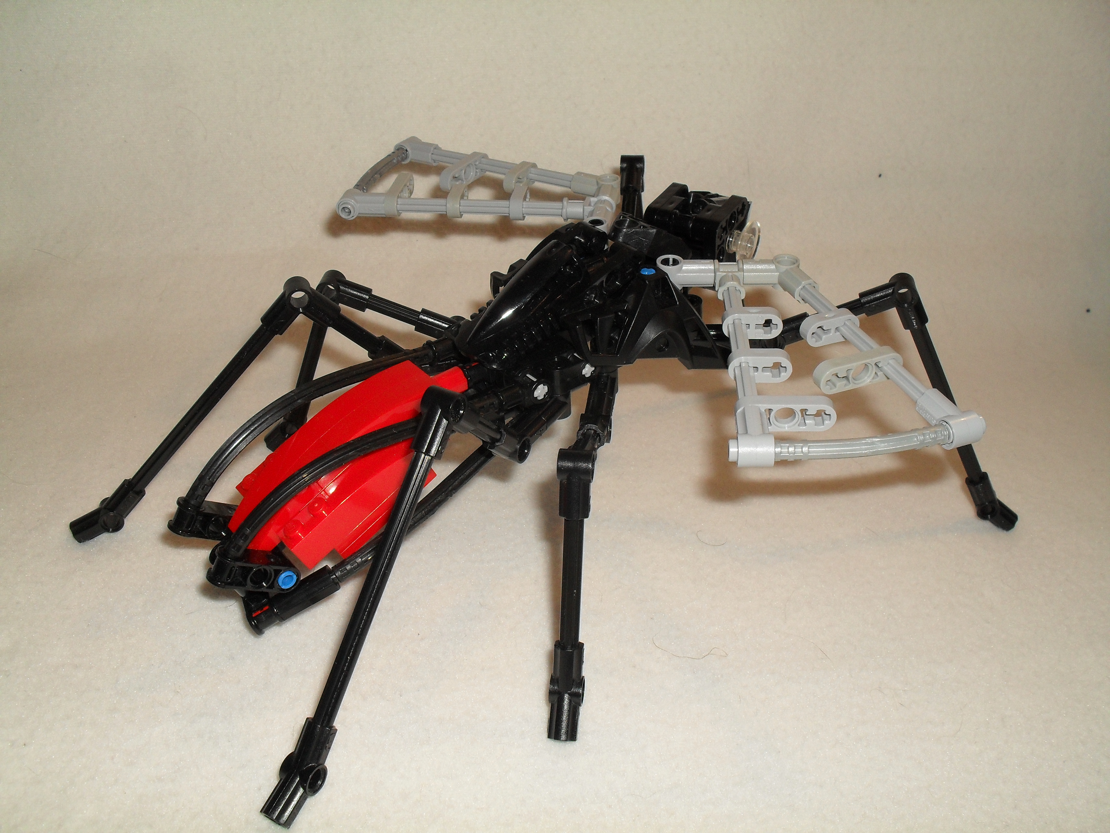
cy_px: 416
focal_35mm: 35
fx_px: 1122
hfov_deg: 52.6
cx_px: 555
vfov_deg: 40.7
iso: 100
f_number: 8.4
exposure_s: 1/45
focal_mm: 6.3
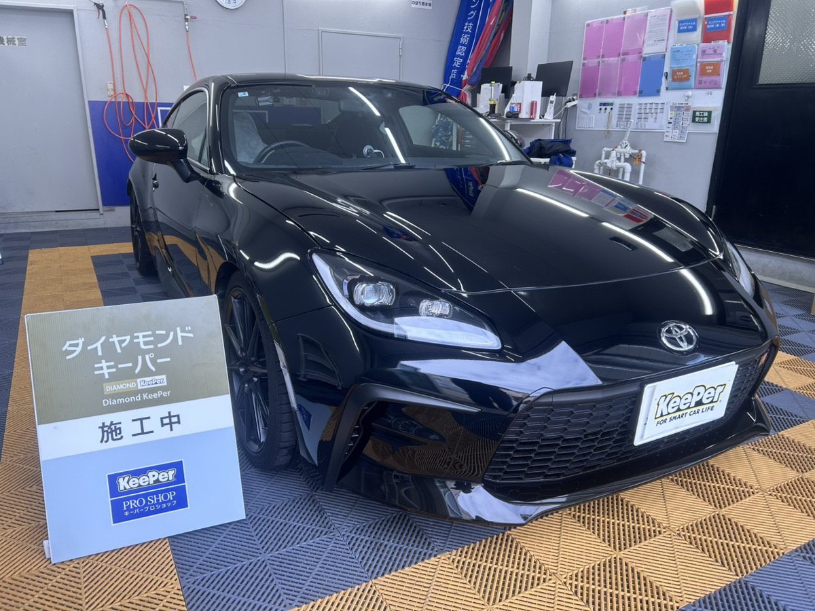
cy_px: 306
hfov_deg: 67.3
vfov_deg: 53.1
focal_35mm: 26
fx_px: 612
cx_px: 408
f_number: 1.5
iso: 40
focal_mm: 5.7
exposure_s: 1/179
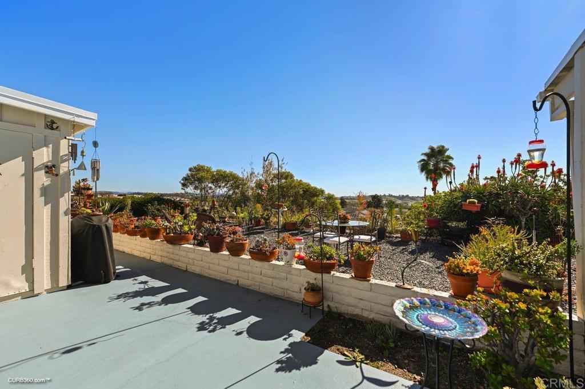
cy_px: 194
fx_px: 227
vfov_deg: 81.2
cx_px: 292
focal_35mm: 14
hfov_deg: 104.3
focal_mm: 14
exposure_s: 1/160
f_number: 6.3
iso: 100
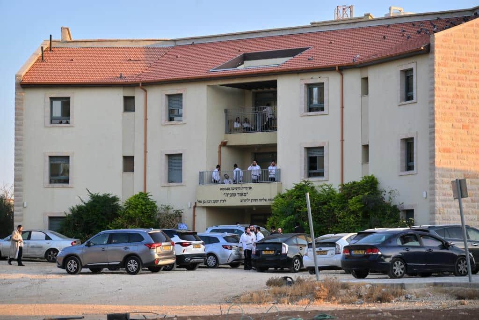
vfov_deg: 13.0
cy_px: 160
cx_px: 240
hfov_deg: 19.5
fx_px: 1397
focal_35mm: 105
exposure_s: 1/800
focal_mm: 105
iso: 125
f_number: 4
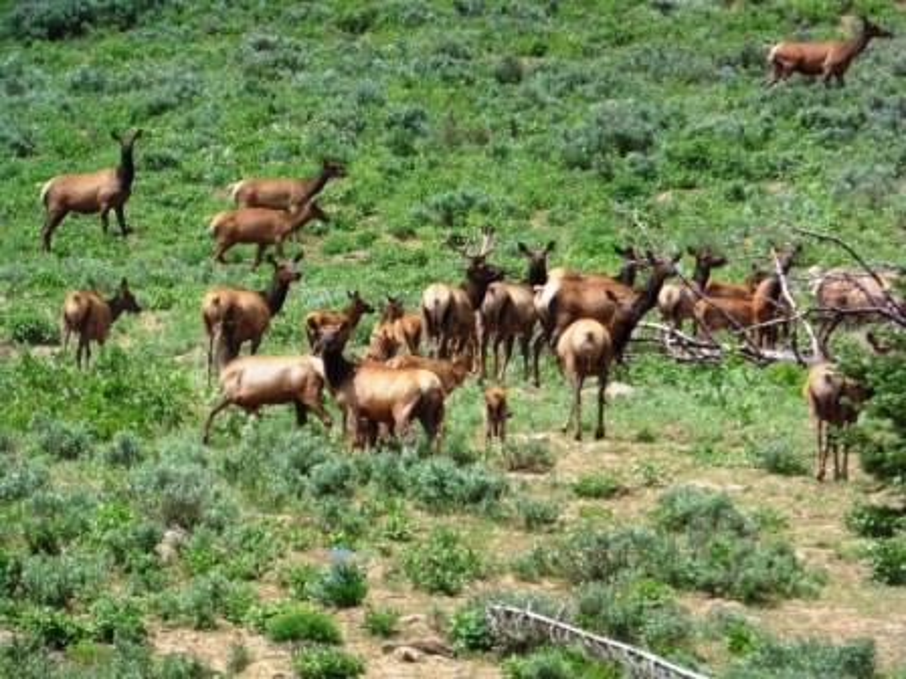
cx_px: 453
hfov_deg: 4.1
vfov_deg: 3.1
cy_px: 340
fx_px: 12563
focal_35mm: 480
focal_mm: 86
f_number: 6.4
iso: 100
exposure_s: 1/250
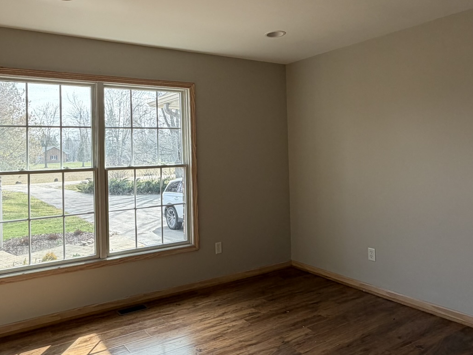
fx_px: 383
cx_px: 191
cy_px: 144
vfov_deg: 49.5
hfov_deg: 62.9
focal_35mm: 28
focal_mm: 2.22
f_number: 2.2
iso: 50
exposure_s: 1/172
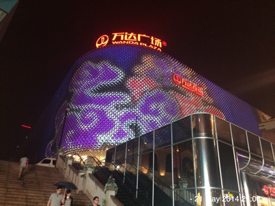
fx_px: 238
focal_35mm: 30
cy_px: 103
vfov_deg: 46.8
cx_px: 138
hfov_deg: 60.0
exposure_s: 1/30
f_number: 2.2
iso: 320
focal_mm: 4.12
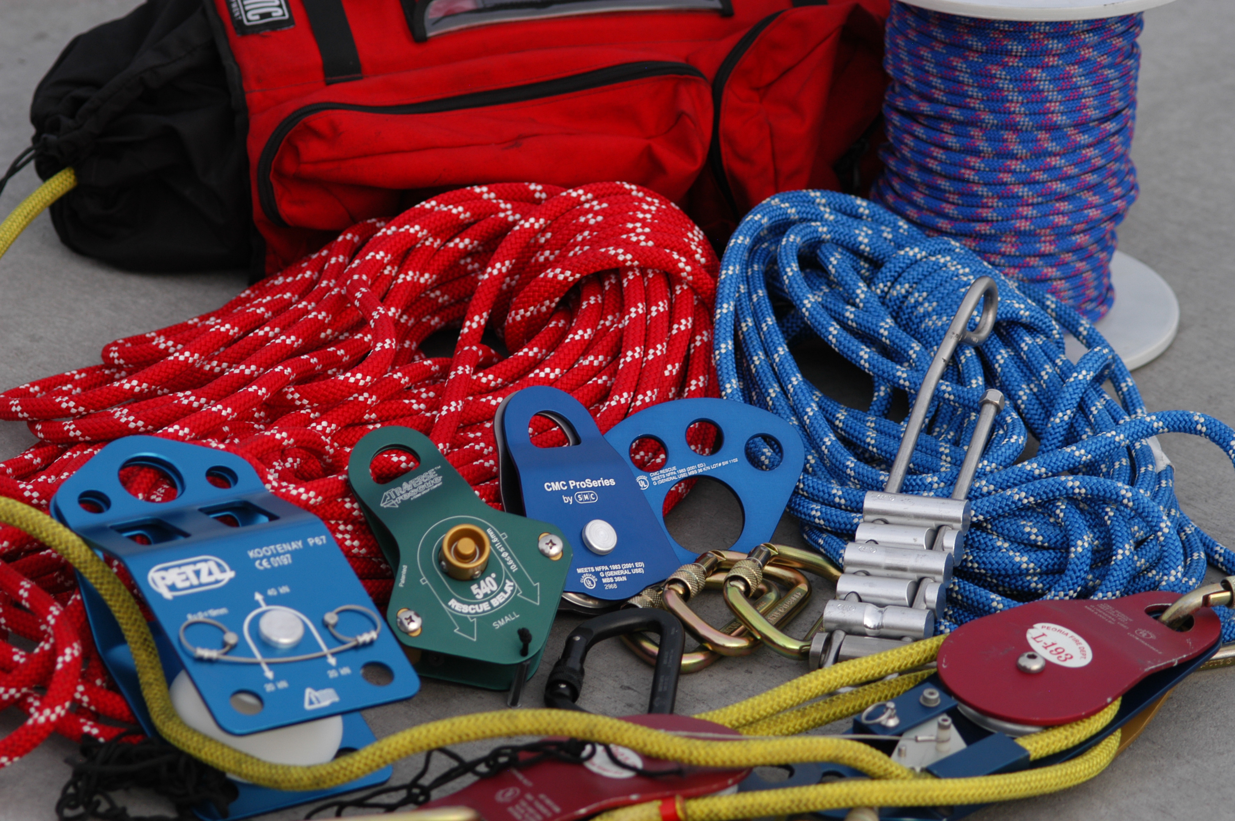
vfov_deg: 8.7
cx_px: 618
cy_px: 410
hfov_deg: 13.1
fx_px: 5398
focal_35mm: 158
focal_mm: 105
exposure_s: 1/250
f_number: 4
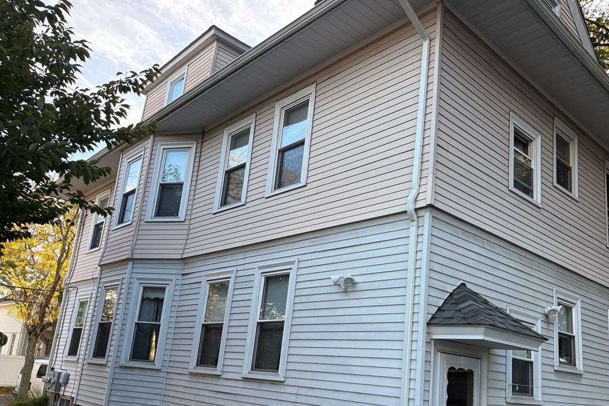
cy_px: 250
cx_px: 342
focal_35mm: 31
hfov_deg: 60.1
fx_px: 524
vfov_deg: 42.0
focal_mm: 5.96
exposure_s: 1/386
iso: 64
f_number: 1.6
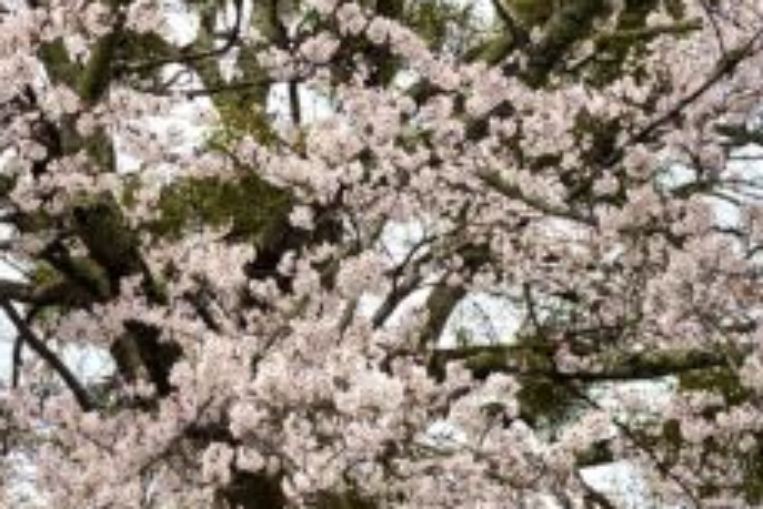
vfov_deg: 11.3
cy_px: 259
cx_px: 90
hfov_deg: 16.7
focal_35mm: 121
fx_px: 2566
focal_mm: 5.96
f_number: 1.6
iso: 50
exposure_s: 1/2985
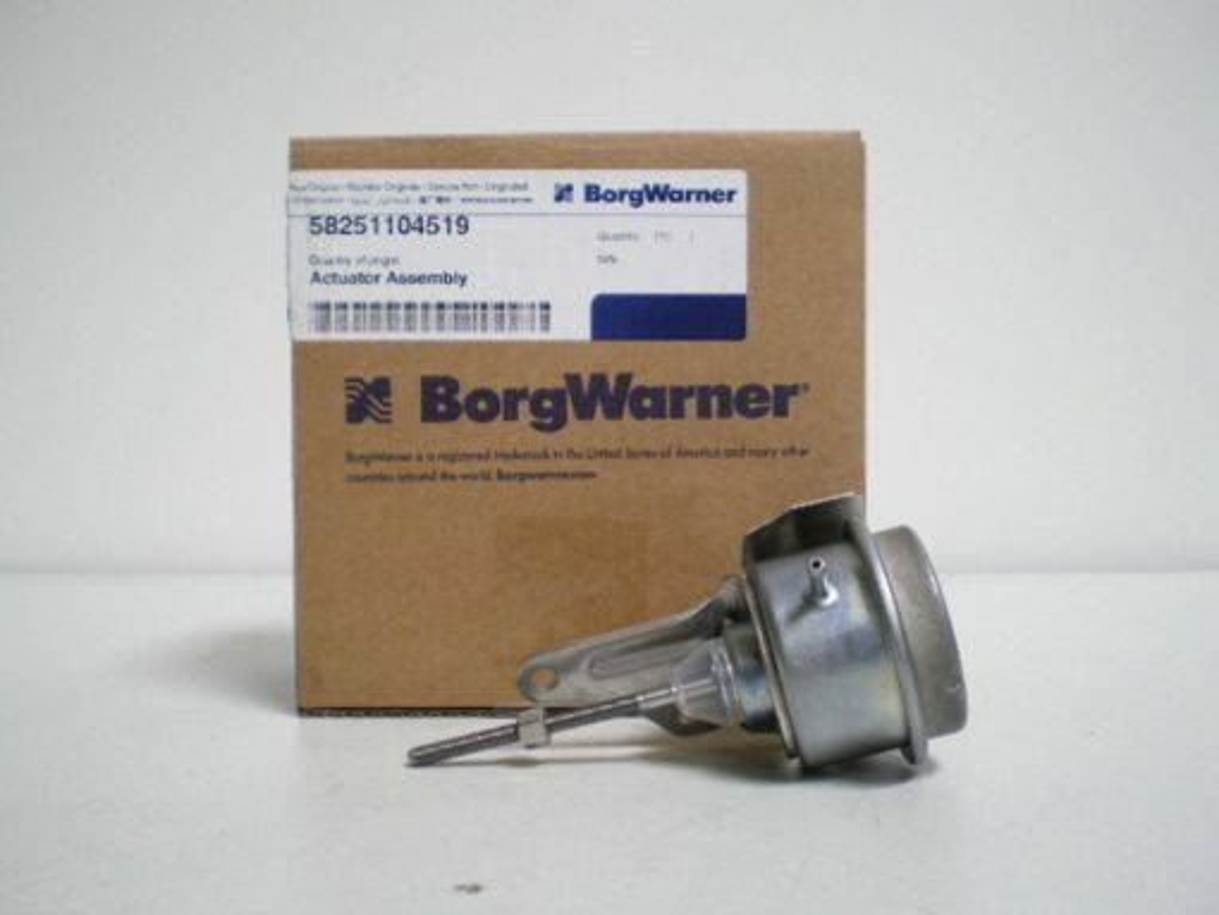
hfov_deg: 49.0
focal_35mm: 38
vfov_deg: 37.8
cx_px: 610
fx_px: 1339
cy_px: 458
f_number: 3.1
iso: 320
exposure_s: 1/30
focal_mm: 6.3
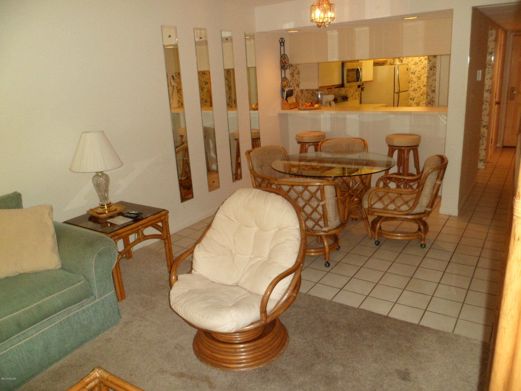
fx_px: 391
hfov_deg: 67.3
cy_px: 196
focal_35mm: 26
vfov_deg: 53.1
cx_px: 260
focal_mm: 4.9
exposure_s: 1/45
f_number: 3.3
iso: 240
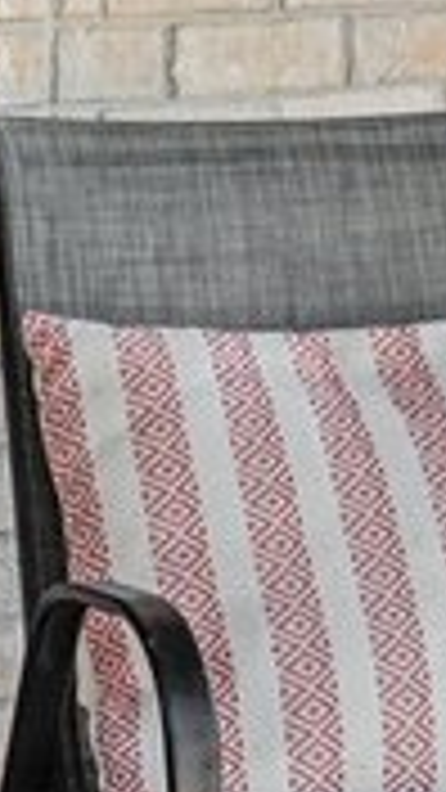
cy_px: -74
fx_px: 4100
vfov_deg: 10.9
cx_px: 86
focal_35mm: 195
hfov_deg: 6.2
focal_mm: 16
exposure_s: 1/45
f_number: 8
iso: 200
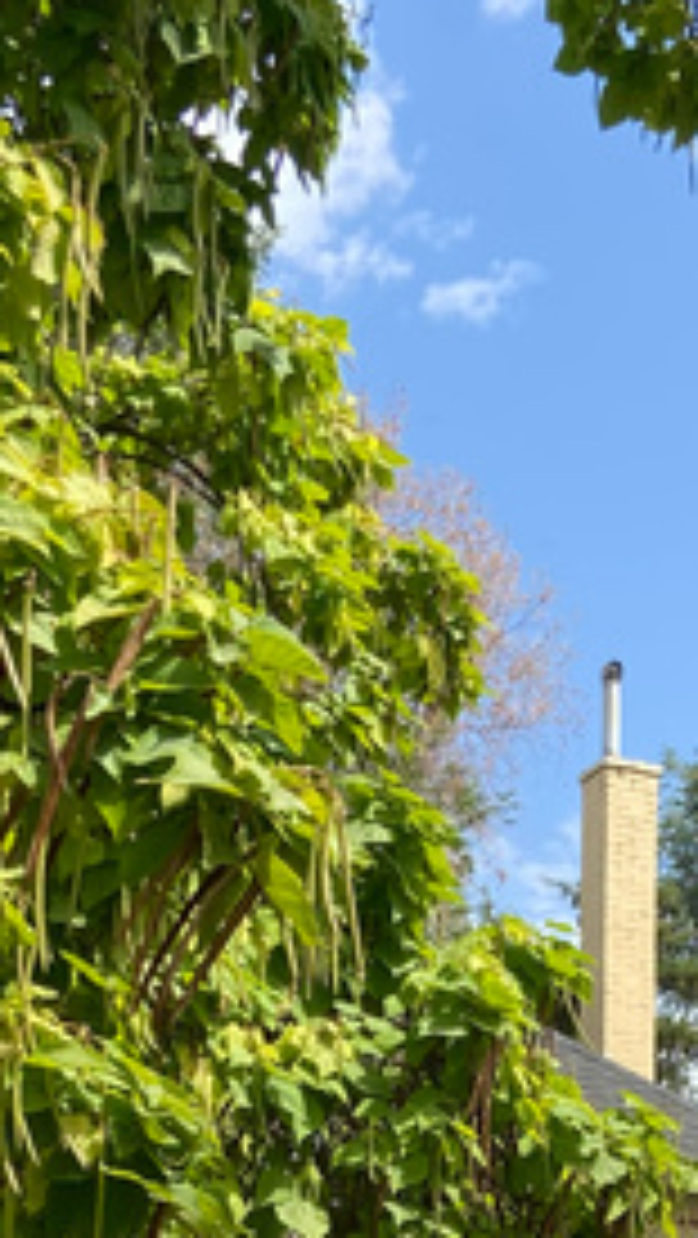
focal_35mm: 79
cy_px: 1351
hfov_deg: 15.2
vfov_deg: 25.0
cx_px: 558
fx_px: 2595
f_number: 1.8
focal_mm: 4.25
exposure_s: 1/1961
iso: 32
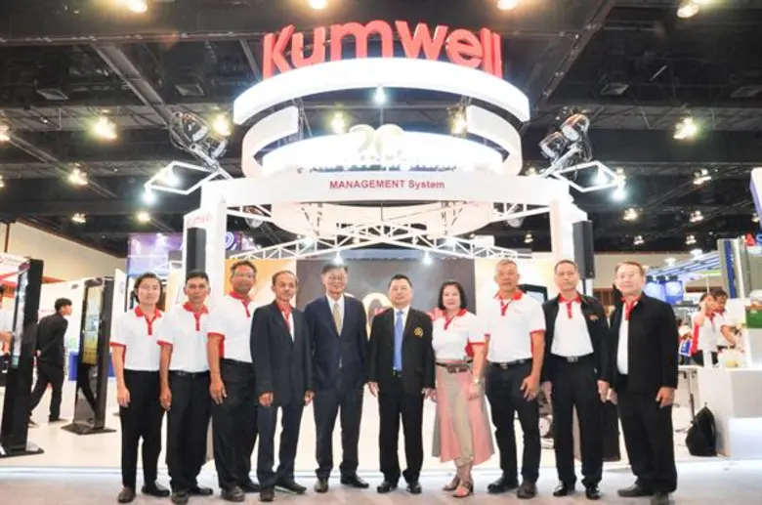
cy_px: 252
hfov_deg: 73.8
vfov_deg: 52.9
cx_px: 381
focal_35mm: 24
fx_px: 507
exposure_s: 1/160
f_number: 4.5
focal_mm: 16
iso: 1000
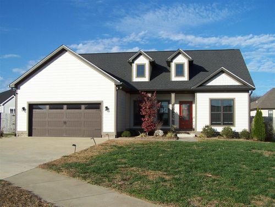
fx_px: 302
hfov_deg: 49.0
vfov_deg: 37.7
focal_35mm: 38
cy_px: 104
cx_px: 138
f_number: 4
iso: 80
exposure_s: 1/1000
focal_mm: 6.3
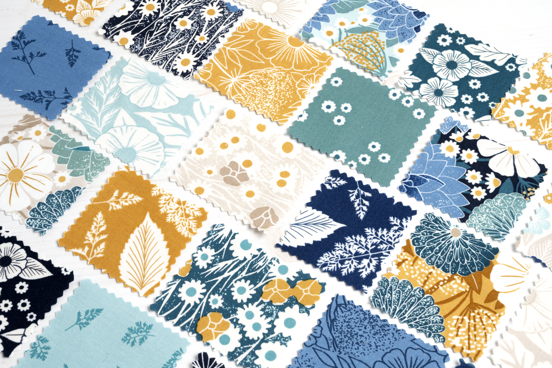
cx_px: 276
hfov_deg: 35.1
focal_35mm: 57
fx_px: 874
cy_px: 184
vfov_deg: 23.8
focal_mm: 57
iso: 100
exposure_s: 1/100
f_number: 18
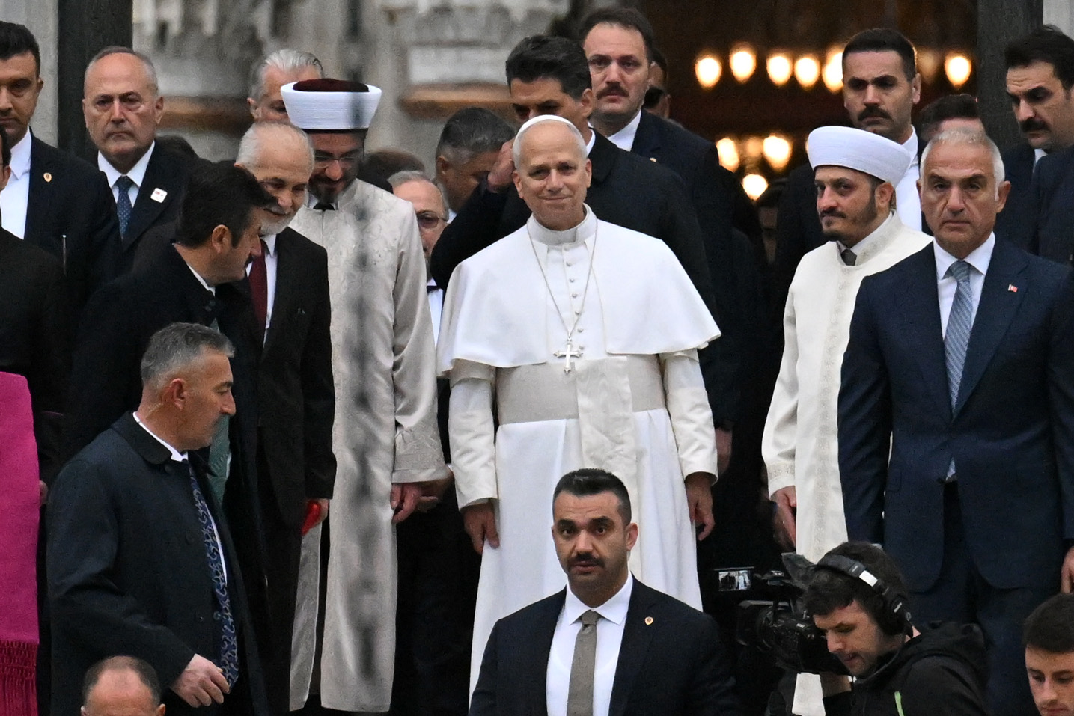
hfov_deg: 6.9
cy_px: 358
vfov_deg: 4.6
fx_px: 8950
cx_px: 537
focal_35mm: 300
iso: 5000
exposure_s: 1/4000
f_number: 2.8
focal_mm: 200
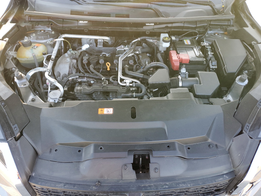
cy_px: 98
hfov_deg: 67.3
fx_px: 196
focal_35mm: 26
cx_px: 130
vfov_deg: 53.1
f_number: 1.5
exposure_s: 1/120
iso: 50
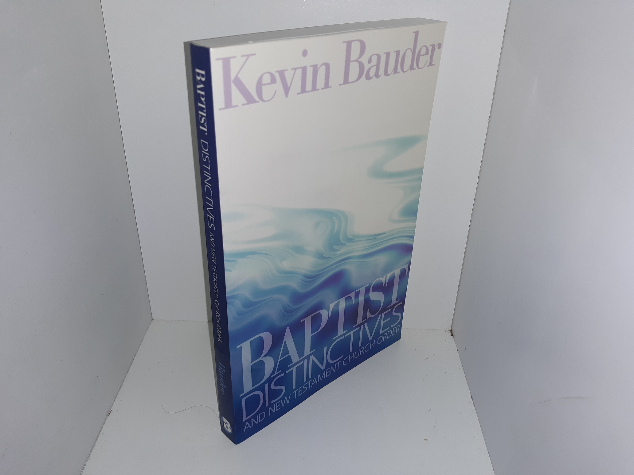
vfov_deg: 49.7
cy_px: 238
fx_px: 513
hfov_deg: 63.4
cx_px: 317
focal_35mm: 28
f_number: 1.7
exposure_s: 1/216
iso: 40
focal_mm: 3.7
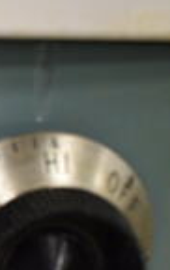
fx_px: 857
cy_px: 225
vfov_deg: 17.8
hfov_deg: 9.6
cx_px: -278
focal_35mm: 116
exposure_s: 1/60
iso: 1400
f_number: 4
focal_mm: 18
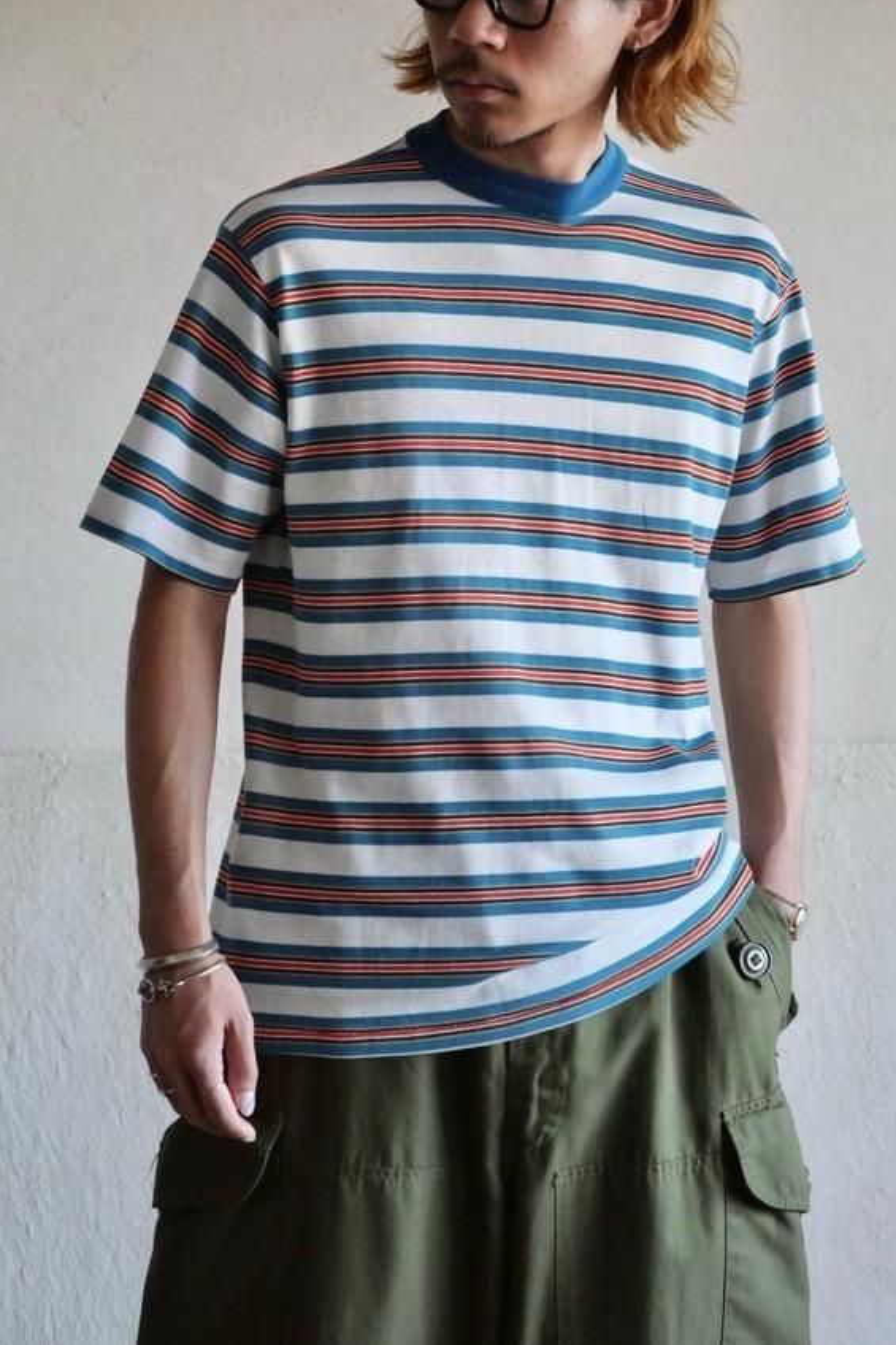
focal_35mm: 113
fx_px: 4220
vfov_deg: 18.1
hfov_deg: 12.1
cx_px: 469
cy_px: 672
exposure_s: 1/125
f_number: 4
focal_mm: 54
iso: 2500
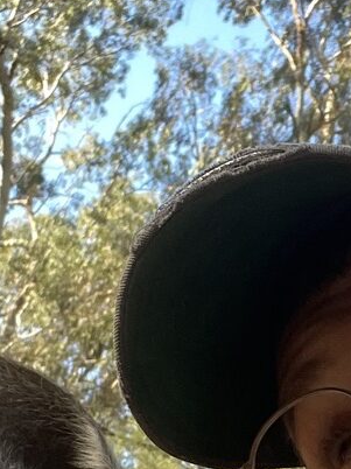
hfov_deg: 12.9
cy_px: 545
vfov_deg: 16.9
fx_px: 1516
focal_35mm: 112
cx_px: 431
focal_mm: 2.71
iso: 80
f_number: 2.2
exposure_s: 1/121
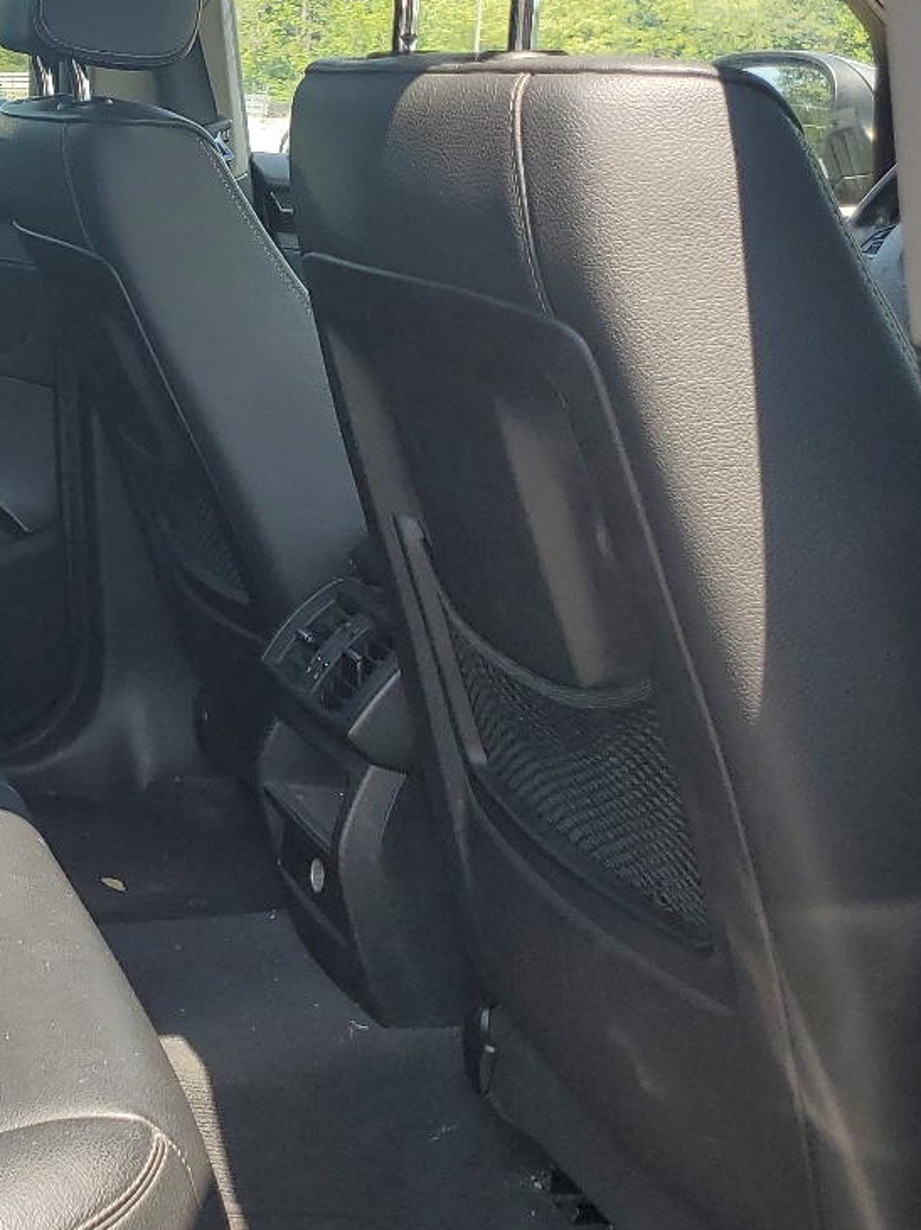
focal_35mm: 57
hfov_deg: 23.2
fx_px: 2023
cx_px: -221
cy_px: 399
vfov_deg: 33.5
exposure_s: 1/625
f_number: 1.5
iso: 50
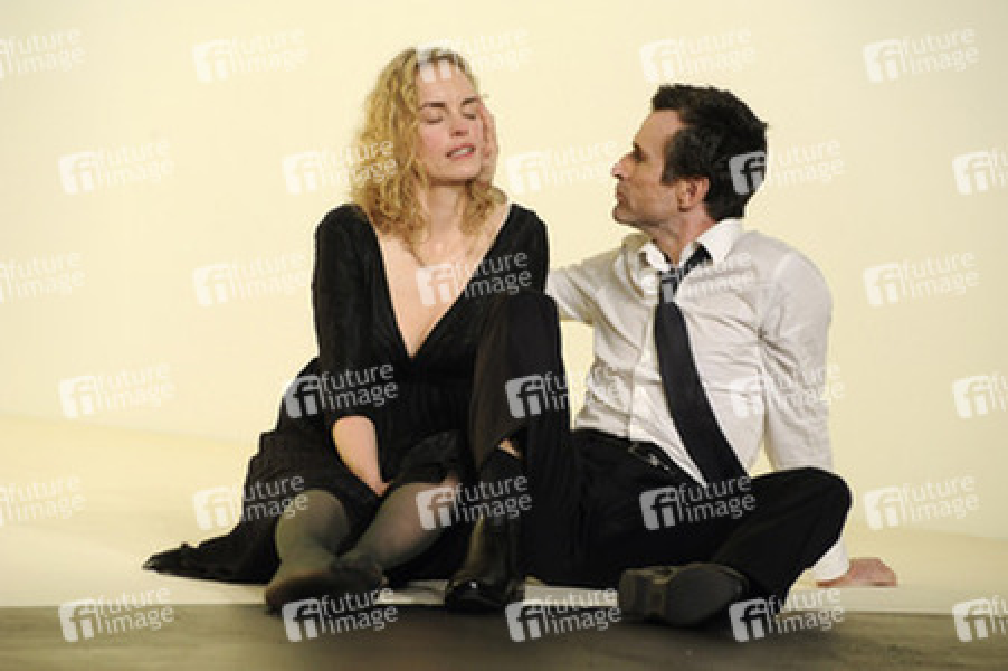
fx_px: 5316
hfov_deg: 10.8
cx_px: 504
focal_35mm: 190
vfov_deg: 7.2
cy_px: 336
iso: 2000
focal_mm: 190
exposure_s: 1/250
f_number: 7.1
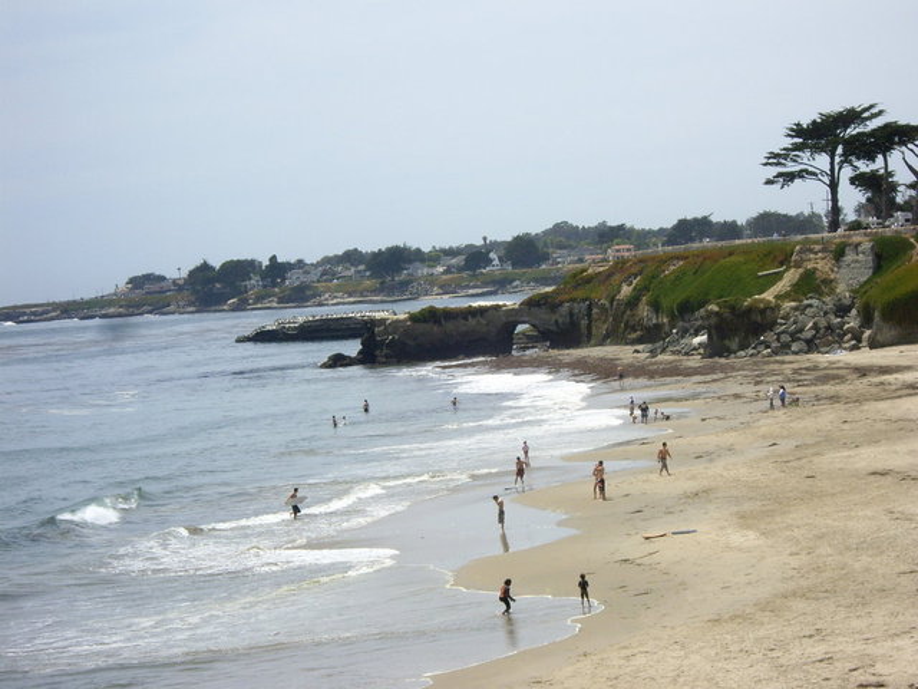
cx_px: 459
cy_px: 344
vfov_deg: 13.0
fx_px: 3023
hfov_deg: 17.3
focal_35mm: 114
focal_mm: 18.6
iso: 100
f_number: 8.3
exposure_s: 1/320
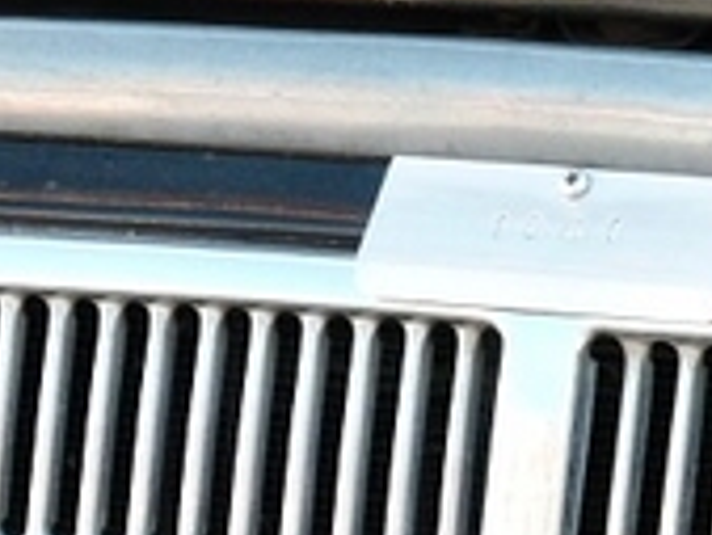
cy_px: -173
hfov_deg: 2.9
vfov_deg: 2.1
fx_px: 14264
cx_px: 548
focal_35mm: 693
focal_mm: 35.2
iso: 100
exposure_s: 1/100
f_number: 3.8
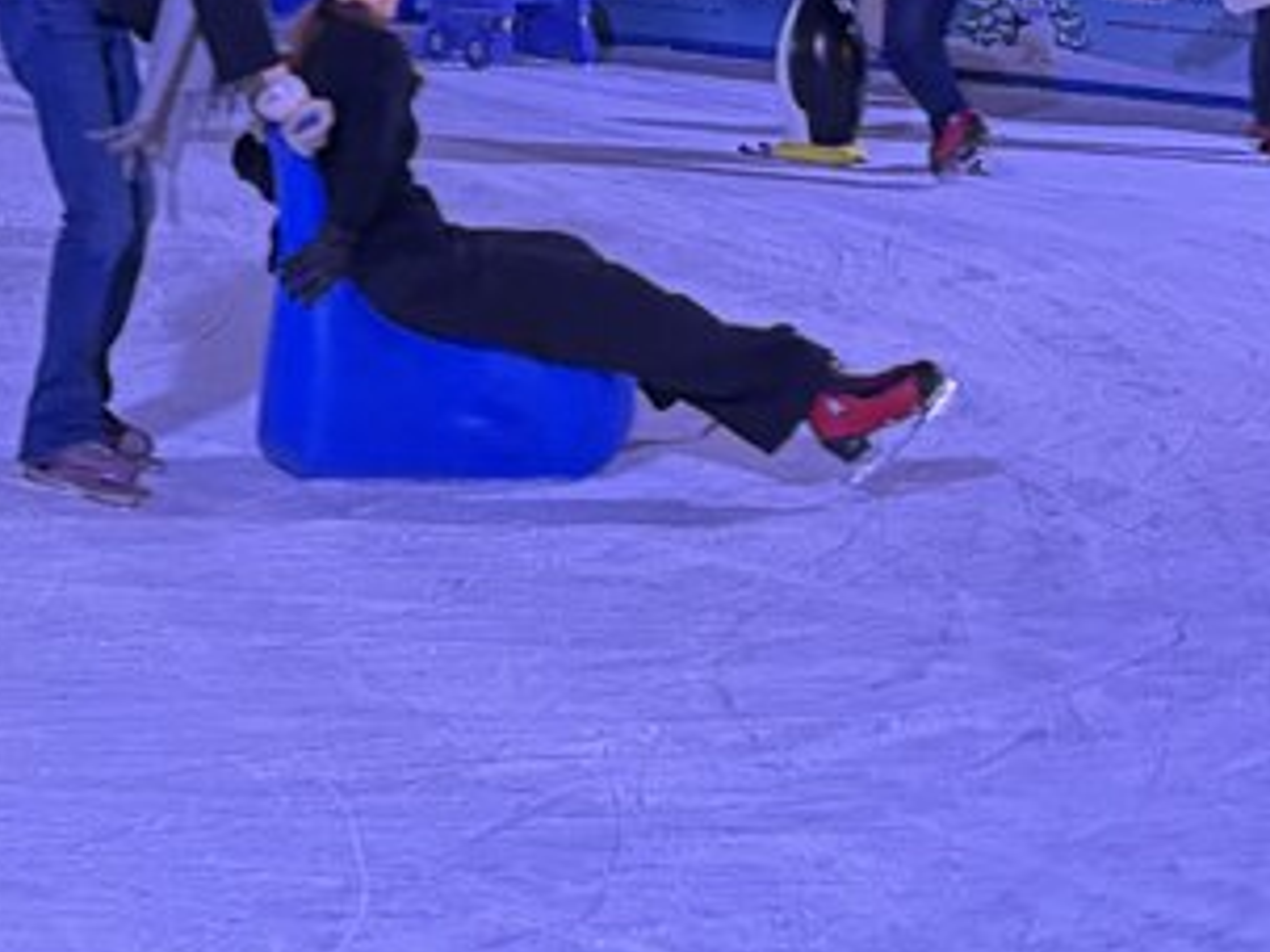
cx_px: -503
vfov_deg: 15.7
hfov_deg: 19.9
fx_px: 3227
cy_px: -361
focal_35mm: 88
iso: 320
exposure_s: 1/60
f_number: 1.6
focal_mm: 5.96
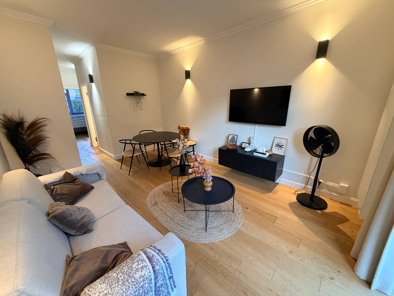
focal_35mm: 14
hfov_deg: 102.1
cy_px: 148
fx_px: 159
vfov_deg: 85.7
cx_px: 197
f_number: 2.2
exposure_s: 1/50
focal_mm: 2.22
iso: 320
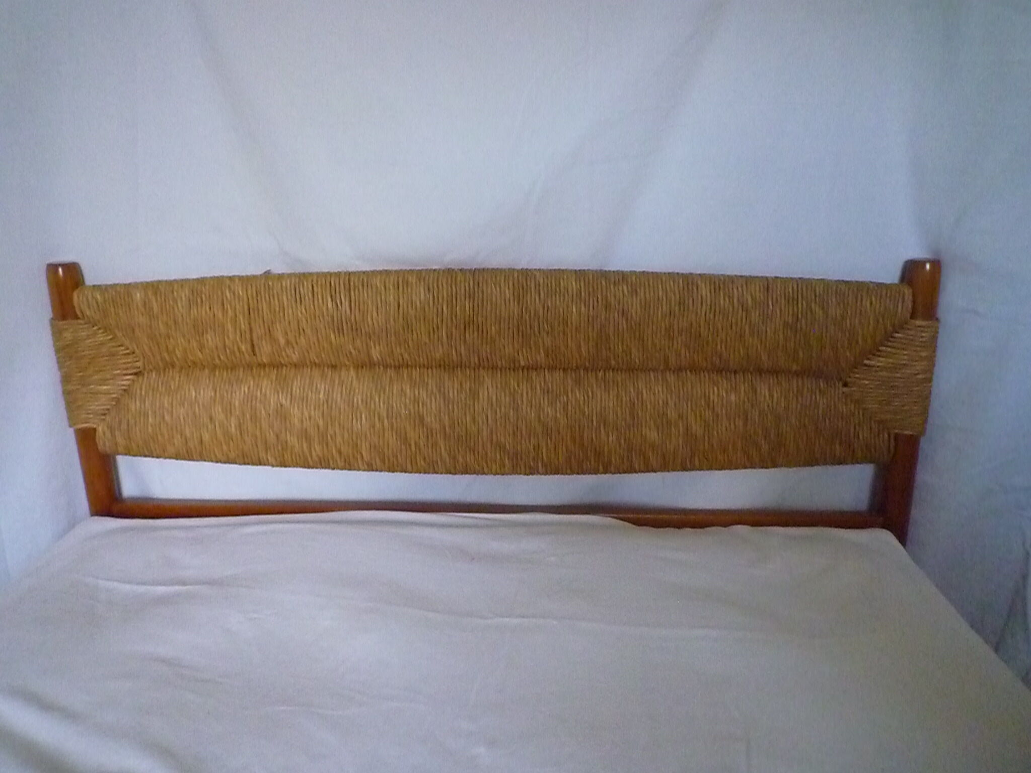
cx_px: 516
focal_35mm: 25
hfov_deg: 69.4
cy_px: 386
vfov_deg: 54.9
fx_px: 745
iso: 1600
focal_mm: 4.4
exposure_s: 1/200
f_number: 2.8
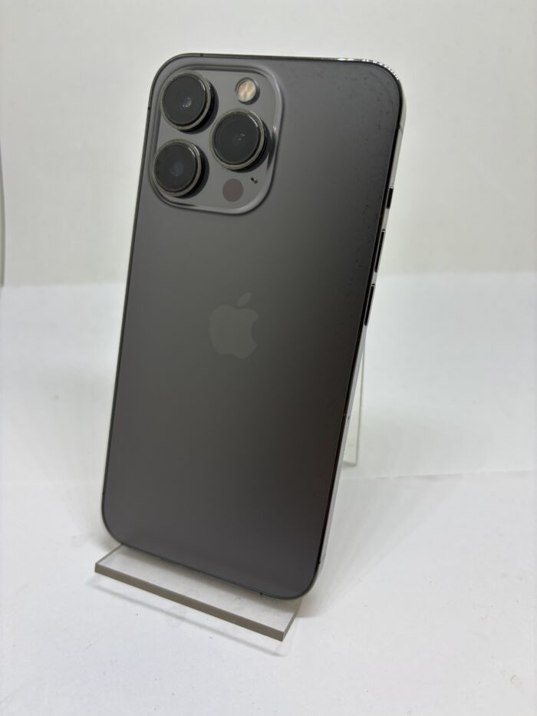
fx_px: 538
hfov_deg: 53.1
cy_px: 358
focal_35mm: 26
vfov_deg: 67.3
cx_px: 268
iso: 50
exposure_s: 1/121
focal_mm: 5.96
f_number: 1.6
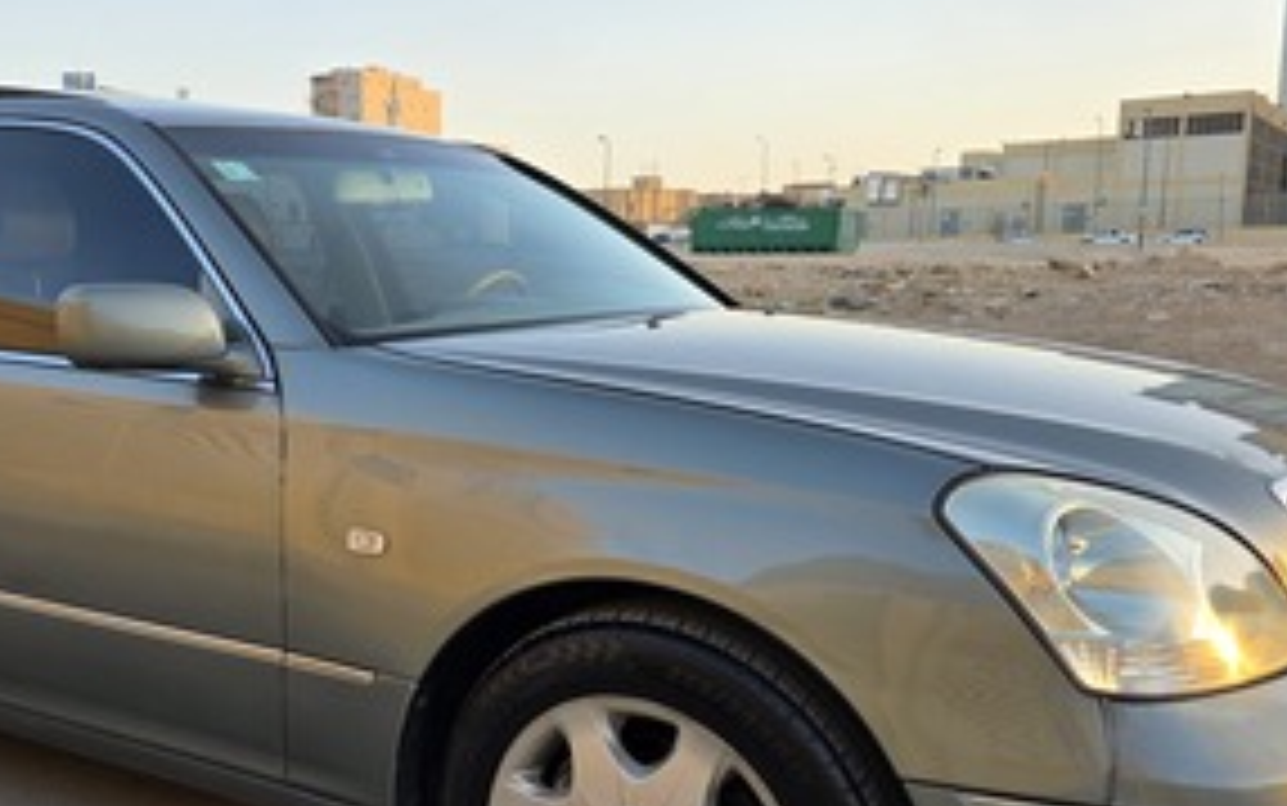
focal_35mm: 39
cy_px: 511
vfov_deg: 32.6
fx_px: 1368
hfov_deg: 49.3
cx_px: 412
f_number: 1.7
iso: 50
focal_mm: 6.3
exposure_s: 1/359
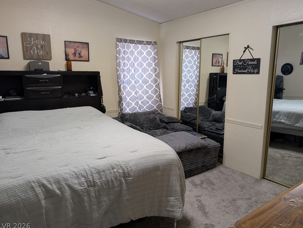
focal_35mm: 25
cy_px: 112
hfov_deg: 69.3
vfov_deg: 55.0
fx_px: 219
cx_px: 154
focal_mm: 6.9
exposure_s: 1/24
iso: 70
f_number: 1.68
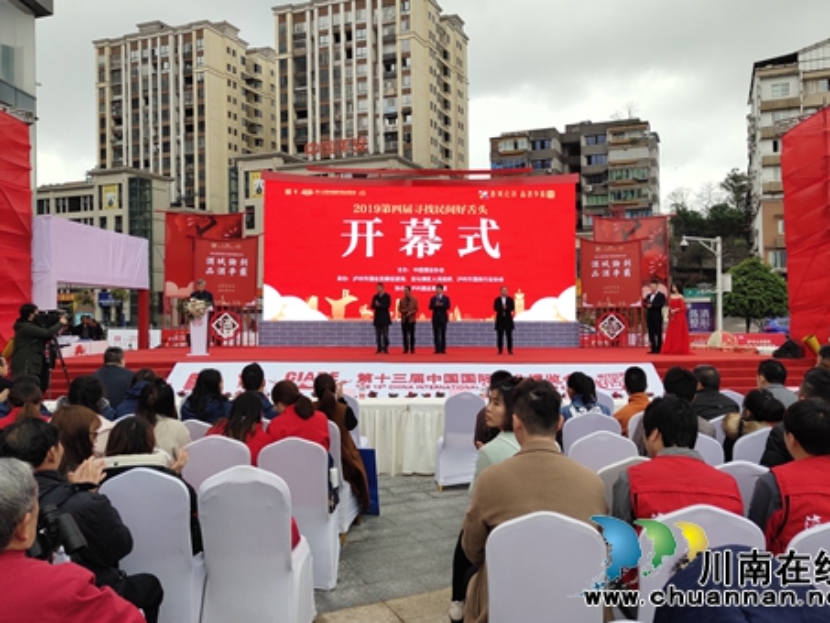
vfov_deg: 44.1
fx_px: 767
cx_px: 447
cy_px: 289
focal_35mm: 32
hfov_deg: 56.7
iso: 50
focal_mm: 4.27
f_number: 1.8
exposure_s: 1/231
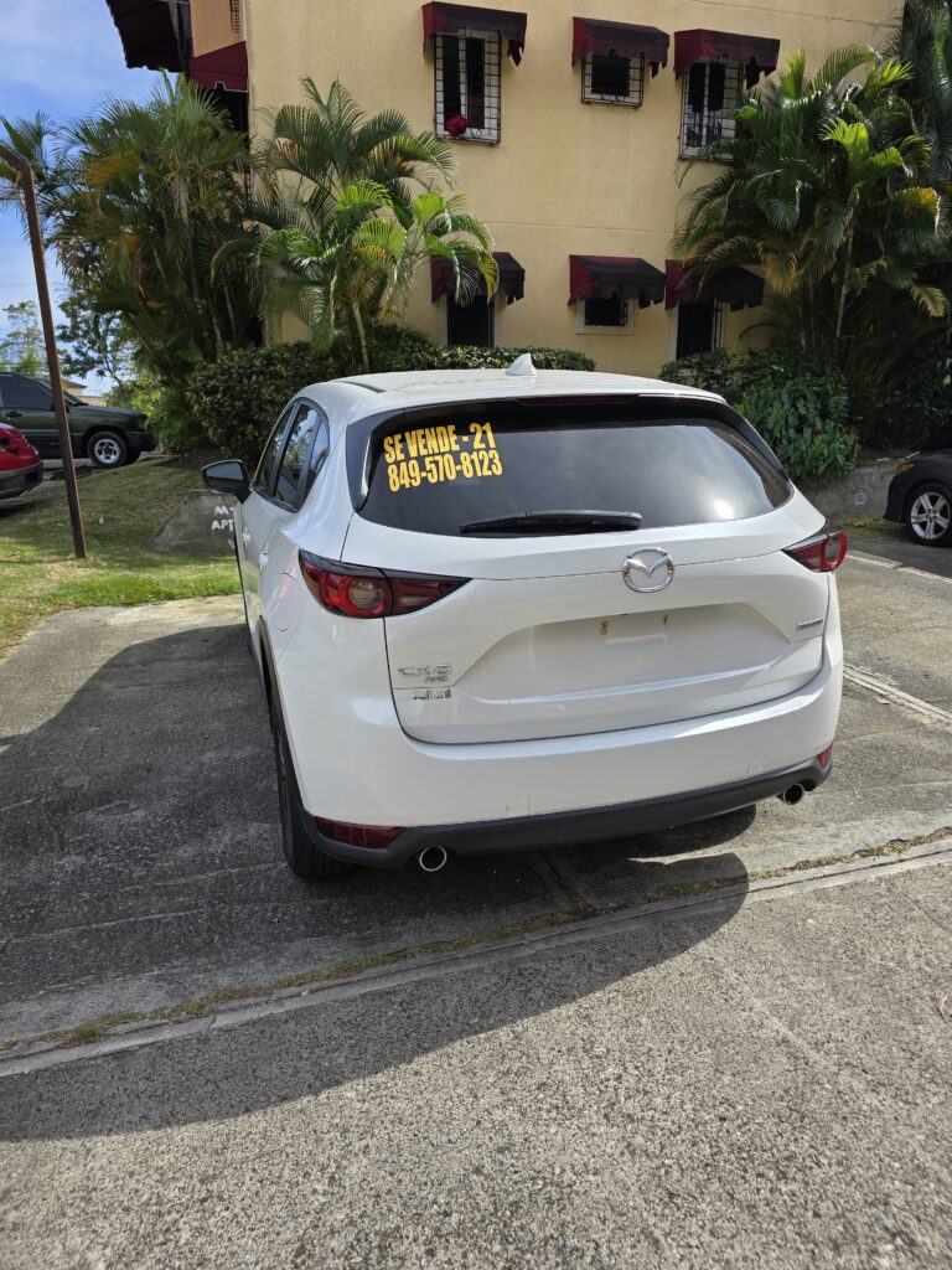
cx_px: 476
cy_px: 635
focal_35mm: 23
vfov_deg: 73.9
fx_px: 843
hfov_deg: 58.9
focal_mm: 6.3
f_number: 1.7
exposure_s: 1/598
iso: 12
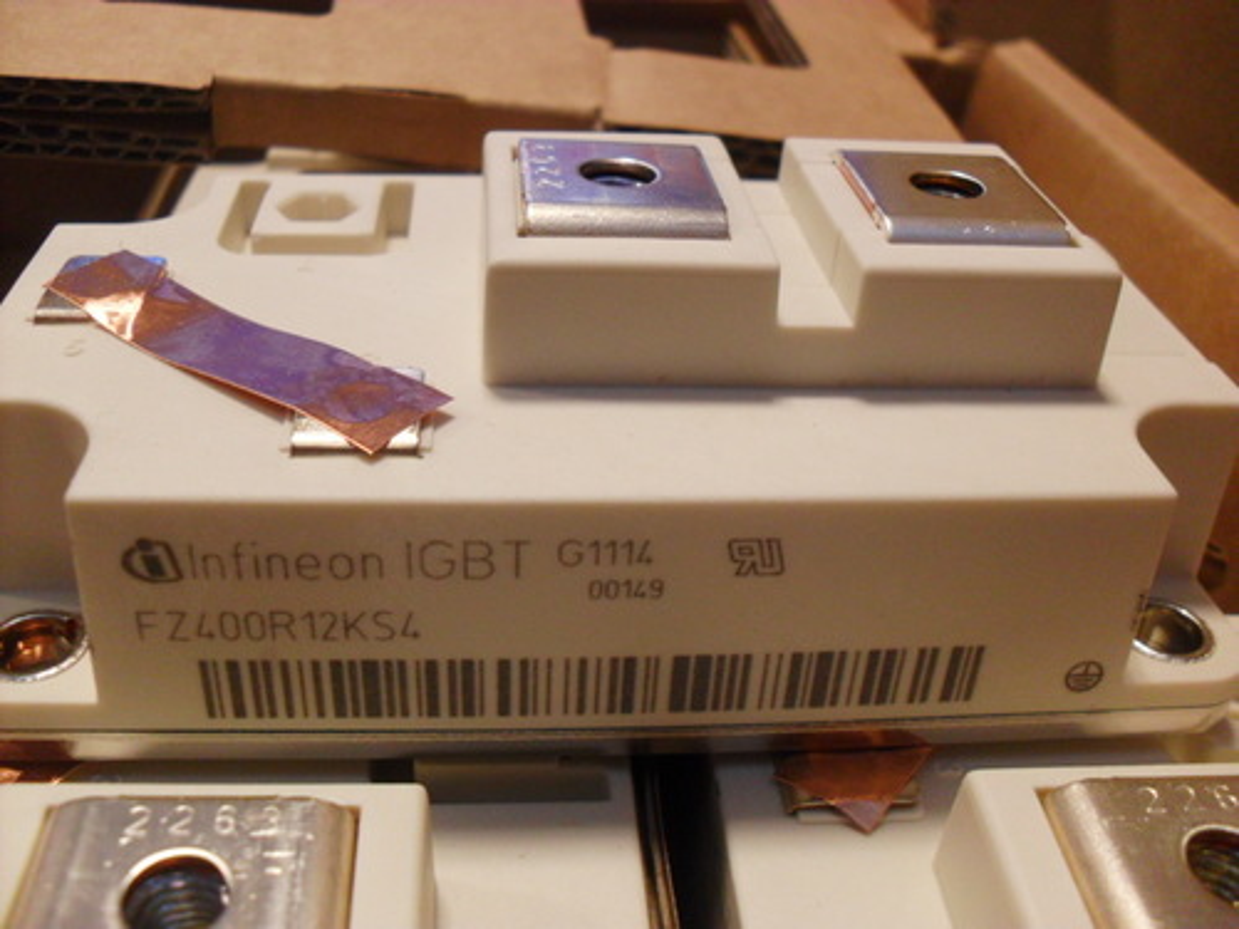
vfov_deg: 40.7
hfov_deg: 52.6
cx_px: 620
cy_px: 464
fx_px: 1253
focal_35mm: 35
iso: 200
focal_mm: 6.3
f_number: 3
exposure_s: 1/45
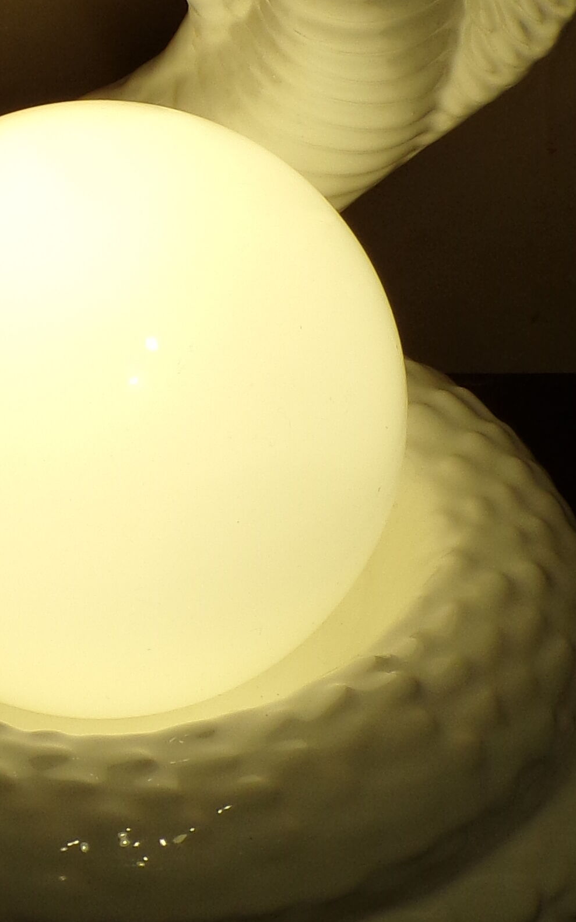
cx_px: 102
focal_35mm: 173
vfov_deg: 12.1
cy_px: 257
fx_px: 4346
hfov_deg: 7.6
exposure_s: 1/110
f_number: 3.7
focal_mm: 10.1
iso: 80
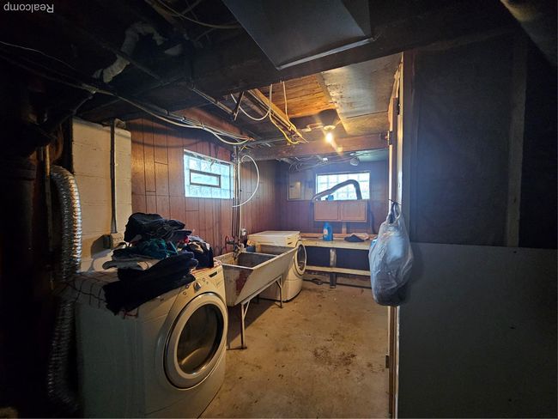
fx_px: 210
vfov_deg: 90.0
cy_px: 210
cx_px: 279
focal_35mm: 13
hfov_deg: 106.2
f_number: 2.2
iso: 800
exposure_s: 1/24
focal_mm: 2.2
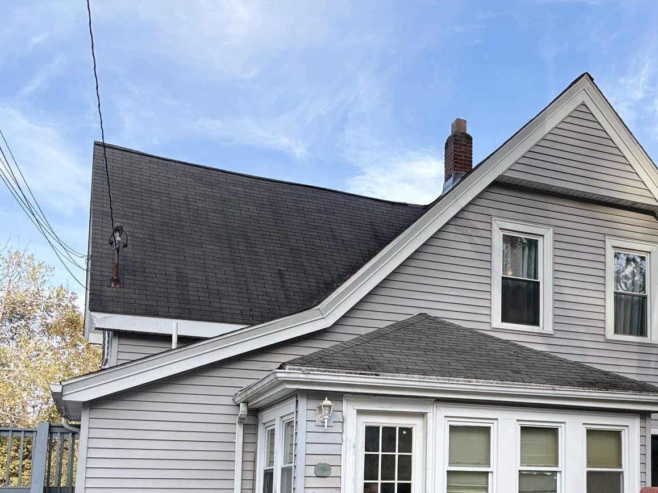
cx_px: 519
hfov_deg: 39.7
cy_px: 404
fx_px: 874
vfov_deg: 30.6
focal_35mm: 46
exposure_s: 1/884
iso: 50
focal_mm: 5.96
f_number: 1.6
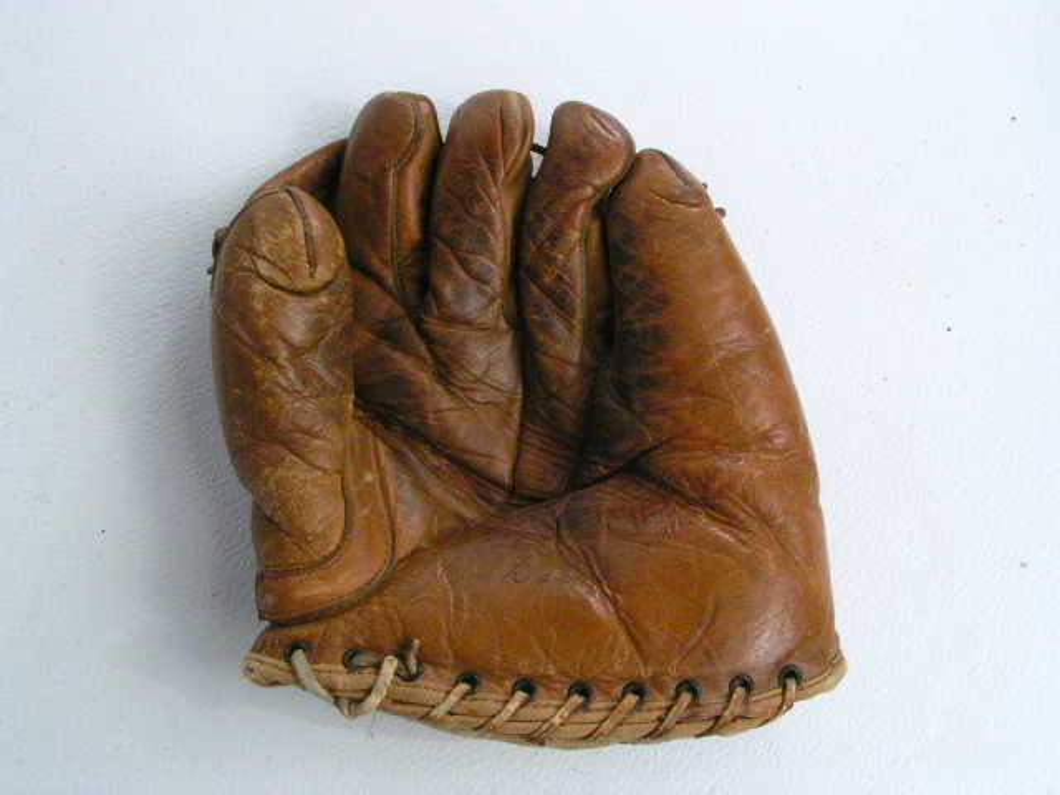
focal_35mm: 43
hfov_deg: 43.9
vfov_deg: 33.6
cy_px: 398
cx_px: 530
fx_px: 1317
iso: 400
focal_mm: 6.6
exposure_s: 1/400
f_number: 5.6
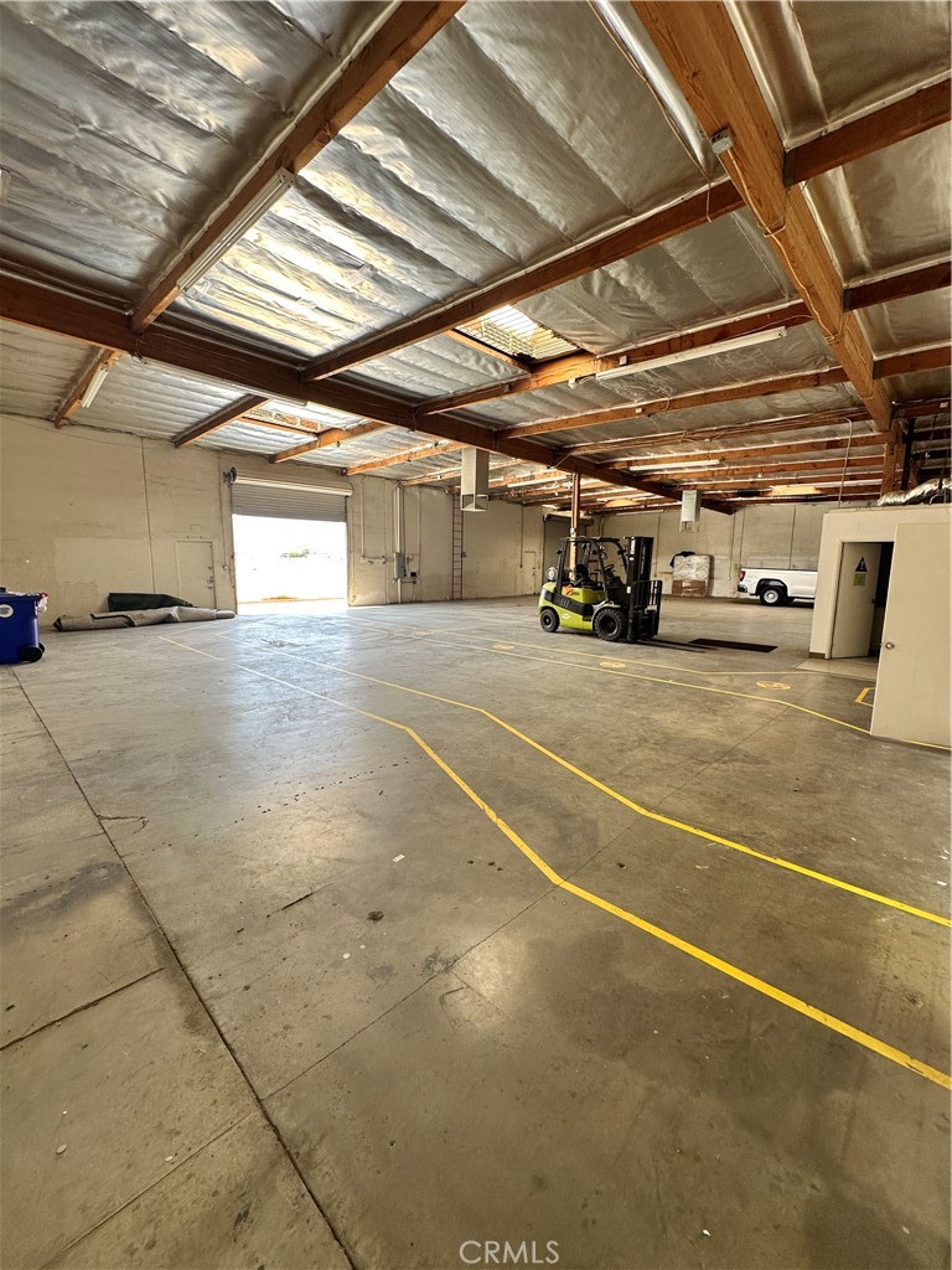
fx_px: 513
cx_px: 476
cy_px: 635
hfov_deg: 85.7
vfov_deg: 102.1
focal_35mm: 14
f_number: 2.2
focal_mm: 2.22
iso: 64
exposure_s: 1/99
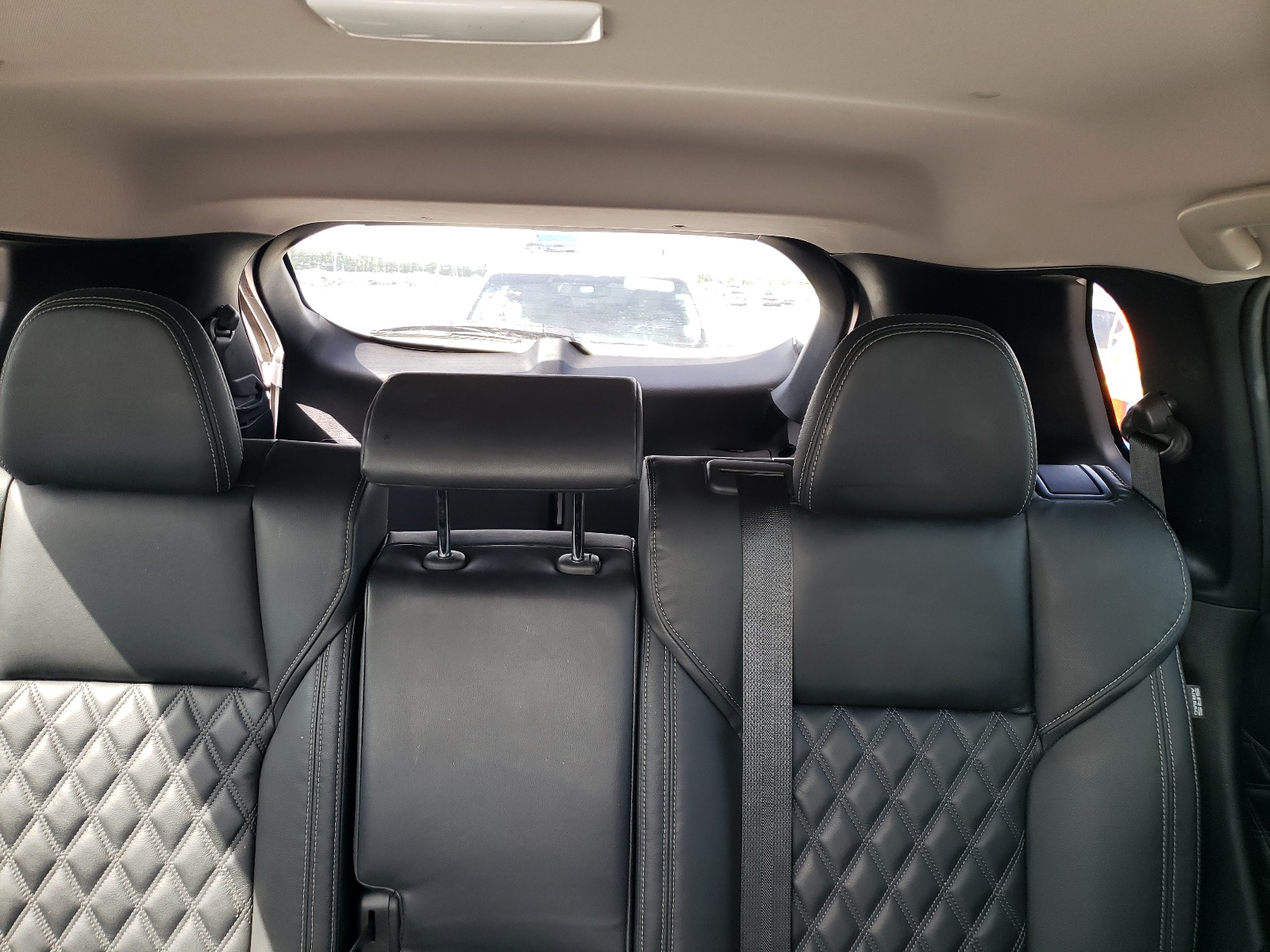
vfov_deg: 53.1
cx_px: 635
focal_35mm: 26
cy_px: 476
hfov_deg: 67.3
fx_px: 954
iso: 60
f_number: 1.5
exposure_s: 1/60.2
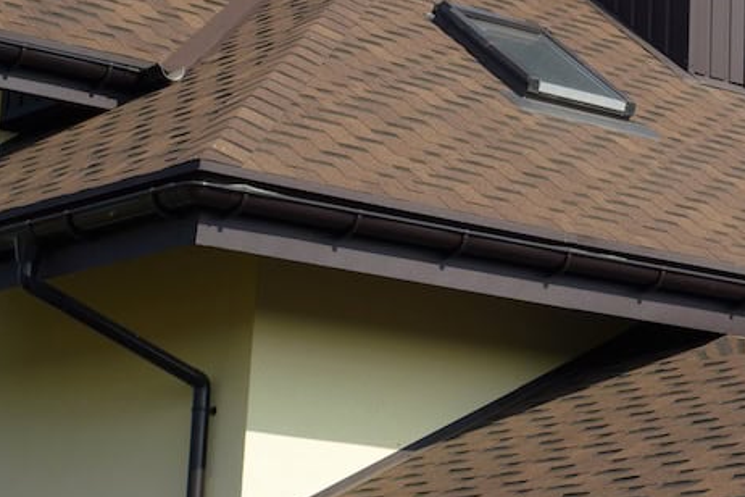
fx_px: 2690
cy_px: 40
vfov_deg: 10.5
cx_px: 900
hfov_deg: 15.2
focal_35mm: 130
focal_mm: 50
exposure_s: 1/250
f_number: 11
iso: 125
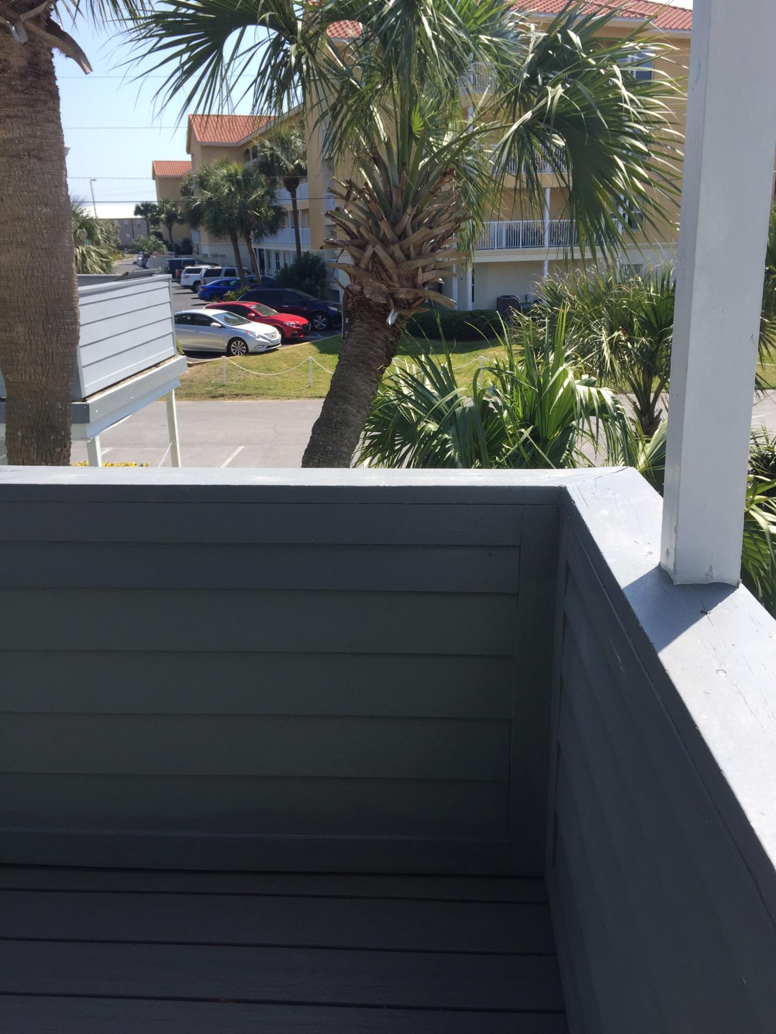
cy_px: 517
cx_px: 388
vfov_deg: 61.7
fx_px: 867
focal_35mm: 29
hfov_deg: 48.2
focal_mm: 4.15
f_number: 2.2
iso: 32
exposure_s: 1/1199
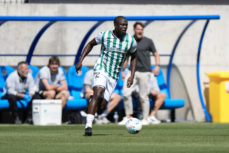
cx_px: 114
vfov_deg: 3.4
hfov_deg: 5.2
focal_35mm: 400
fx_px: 2544
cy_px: 76
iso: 125
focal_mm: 400
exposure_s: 1/2500
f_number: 2.8
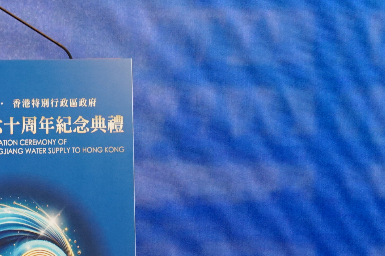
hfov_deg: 3.0
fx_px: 7453
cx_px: 23
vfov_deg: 2.0
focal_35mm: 697
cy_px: 70
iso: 2500
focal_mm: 200
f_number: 5.6
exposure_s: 1/250
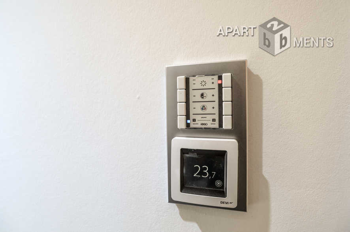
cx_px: 175
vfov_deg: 77.1
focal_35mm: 15
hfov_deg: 100.5
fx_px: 146
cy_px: 116
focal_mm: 10
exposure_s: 1/30
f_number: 3.5
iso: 450
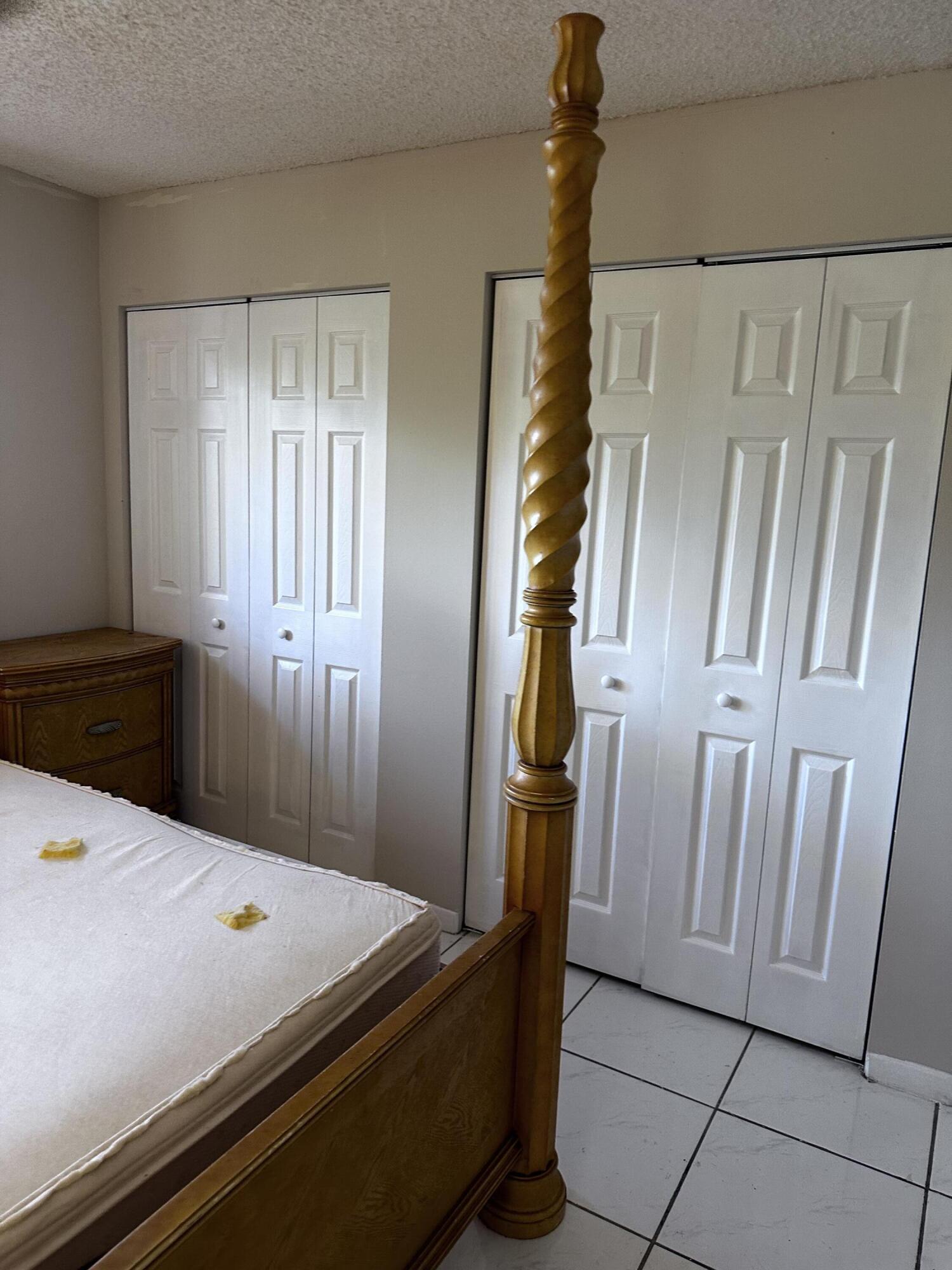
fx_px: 880
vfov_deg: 71.6
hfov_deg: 56.8
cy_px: 635
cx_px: 476
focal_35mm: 24
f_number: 1.78
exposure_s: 1/60
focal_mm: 6.86
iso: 250
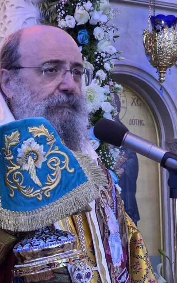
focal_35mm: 117
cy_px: 181
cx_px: 60
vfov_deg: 17.8
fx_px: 903
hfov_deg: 11.2
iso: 250
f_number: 2.4
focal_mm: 7.9
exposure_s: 1/50
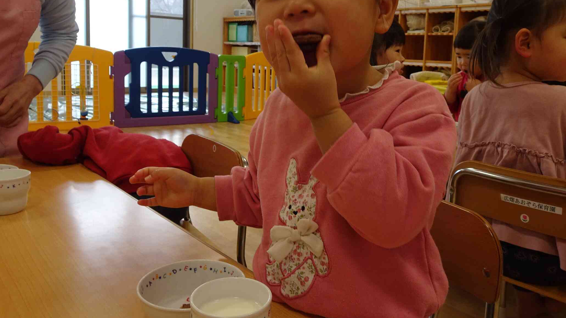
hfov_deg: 62.5
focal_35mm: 31
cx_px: 314
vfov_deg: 37.3
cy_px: 103
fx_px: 465
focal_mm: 4.1
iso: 80
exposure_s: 1/50
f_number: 3.5
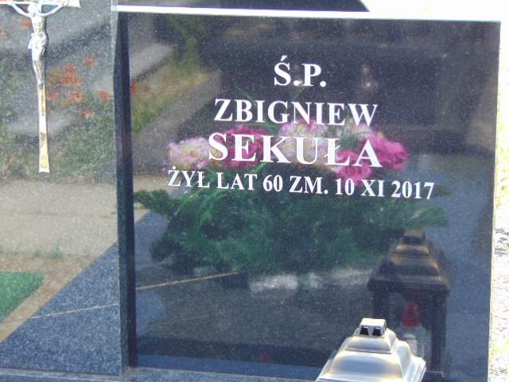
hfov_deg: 18.2
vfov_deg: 13.7
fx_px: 1588
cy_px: 191
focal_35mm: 108
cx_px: 254
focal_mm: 19.4
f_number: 3.9
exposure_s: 1/100
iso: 80
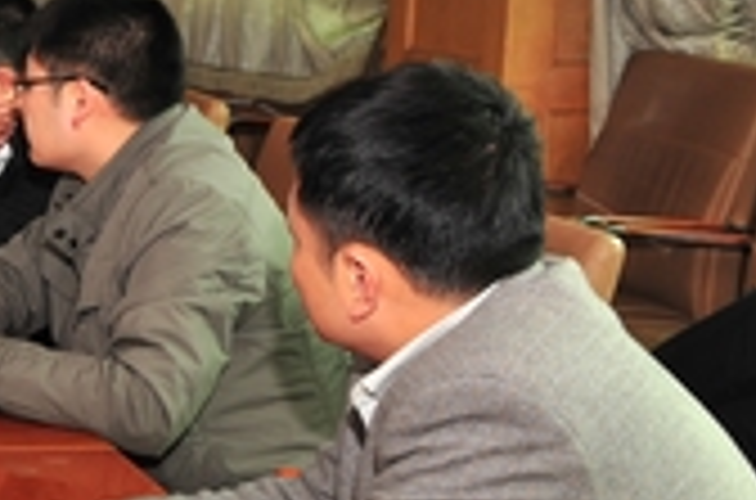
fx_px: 1947
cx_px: -603
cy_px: 225
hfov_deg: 17.7
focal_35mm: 93
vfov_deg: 14.6
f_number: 5
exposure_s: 1/60
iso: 200
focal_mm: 24
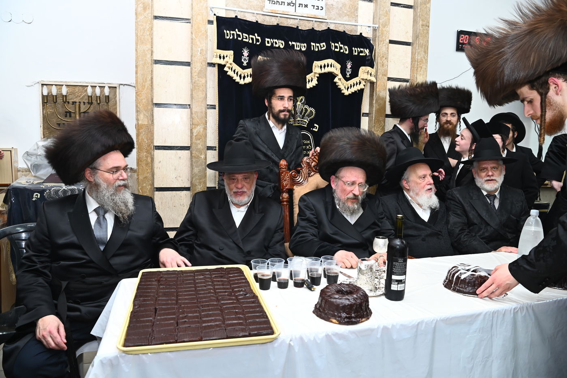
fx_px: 378
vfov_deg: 53.1
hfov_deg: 73.8
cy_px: 189
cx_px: 284
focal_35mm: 24
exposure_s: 1/160
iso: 1600
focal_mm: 24
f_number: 7.1
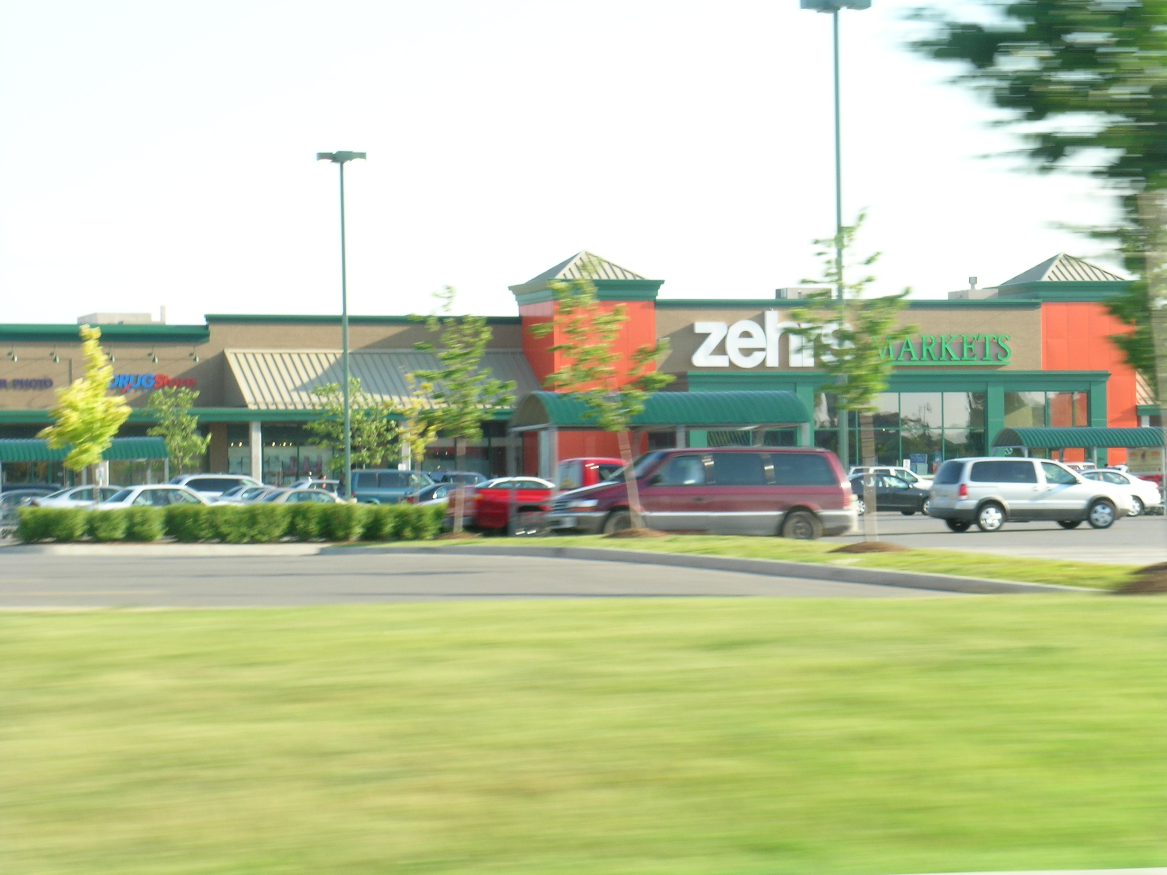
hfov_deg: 17.0
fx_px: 3911
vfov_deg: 12.8
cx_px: 584
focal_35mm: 116
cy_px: 438
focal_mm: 24
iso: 50
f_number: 7.3
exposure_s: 1/70.6
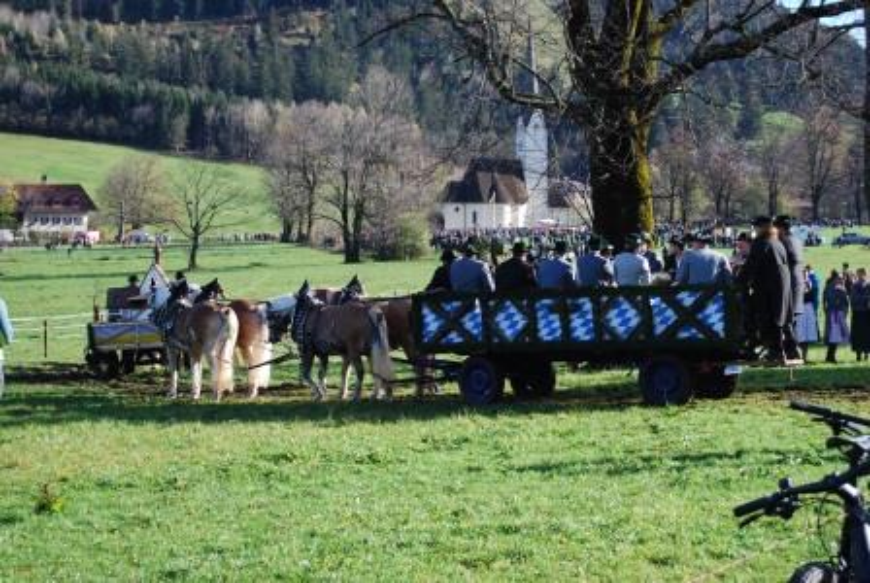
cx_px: 435
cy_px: 292
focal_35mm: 82
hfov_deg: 24.6
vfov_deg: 16.6
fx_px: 1996
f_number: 5.6
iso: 100
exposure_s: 1/125
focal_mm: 55
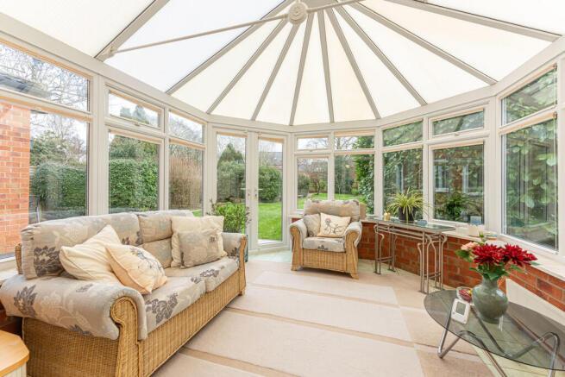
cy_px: 188
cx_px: 282
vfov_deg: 81.2
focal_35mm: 14
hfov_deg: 104.2
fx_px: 220
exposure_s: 1/100
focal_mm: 14
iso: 125
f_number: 5
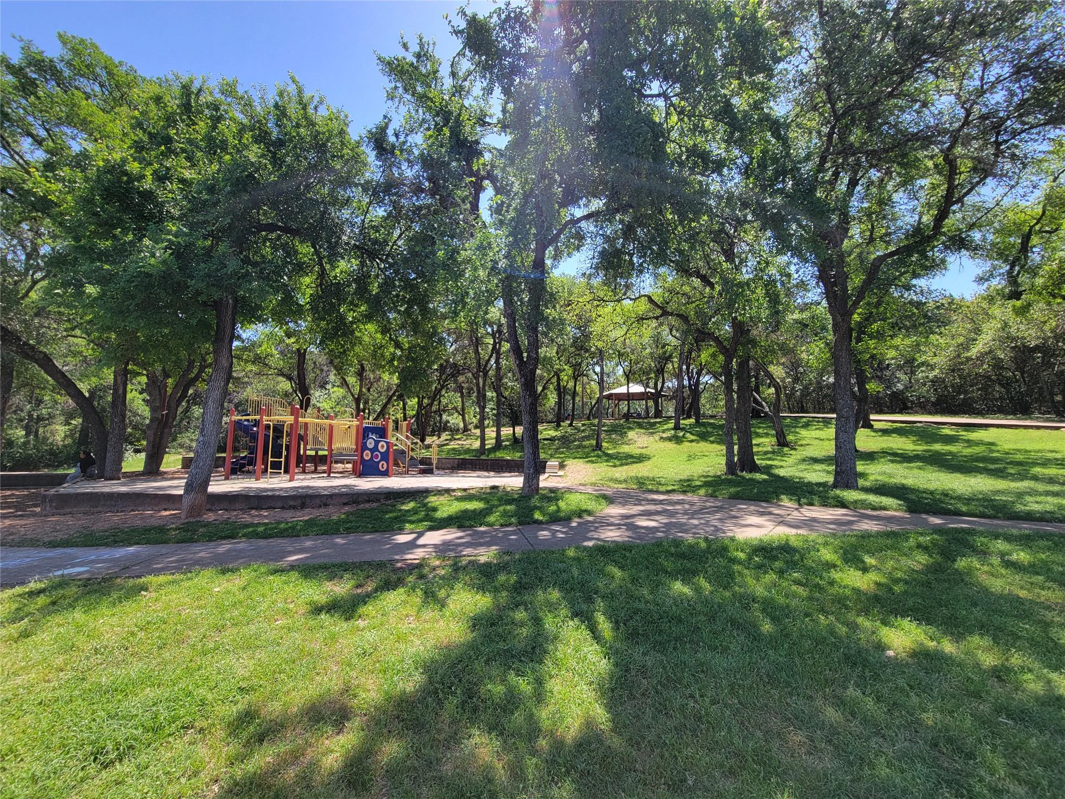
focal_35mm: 13
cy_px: 400
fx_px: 400
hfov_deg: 106.2
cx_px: 532
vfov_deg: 89.9
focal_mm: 2.2
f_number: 2.2
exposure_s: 1/657
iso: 50
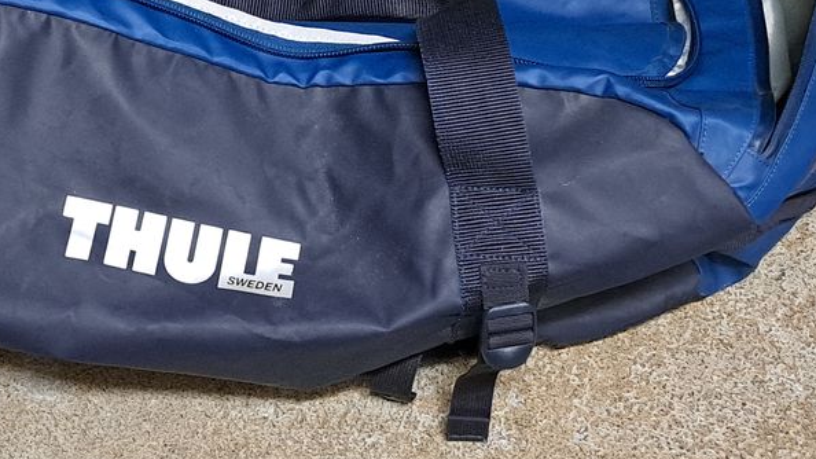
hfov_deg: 45.0
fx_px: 952
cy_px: 43
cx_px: 213
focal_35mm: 44
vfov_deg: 26.2
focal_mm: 5.23
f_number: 1.8
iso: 640
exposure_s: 1/25
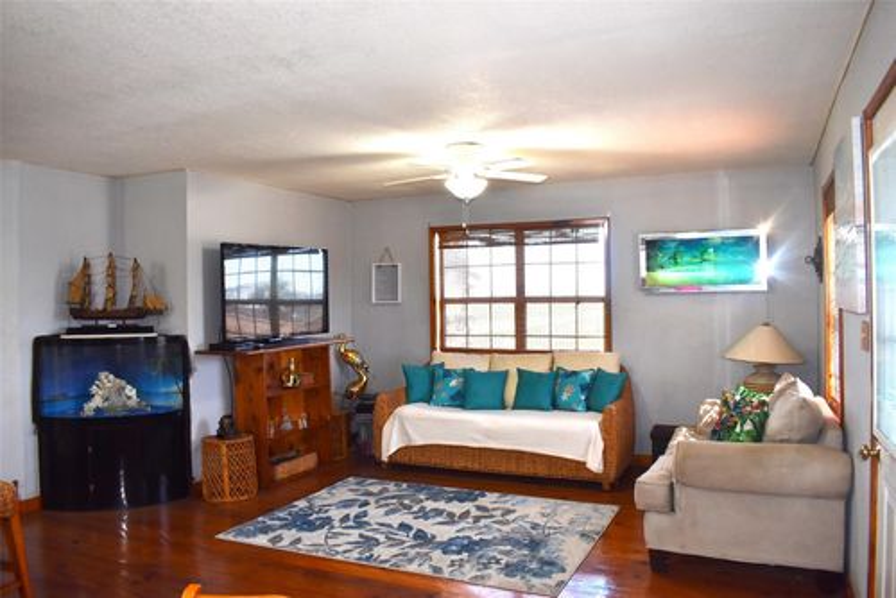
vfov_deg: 48.0
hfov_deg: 67.4
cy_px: 299
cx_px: 448
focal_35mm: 27
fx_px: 672
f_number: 5.6
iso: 800
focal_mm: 18
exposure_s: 1/125
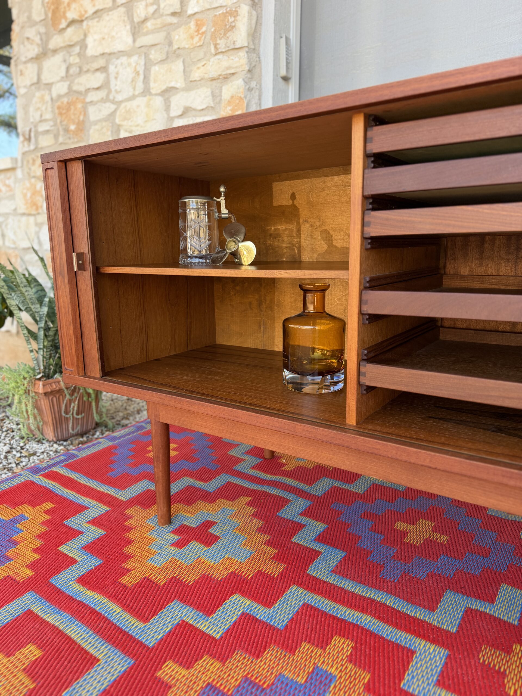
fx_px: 483
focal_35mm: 24
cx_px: 261
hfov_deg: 56.8
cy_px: 348
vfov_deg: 71.6
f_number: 1.78
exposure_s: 1/137
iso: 100
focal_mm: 6.76
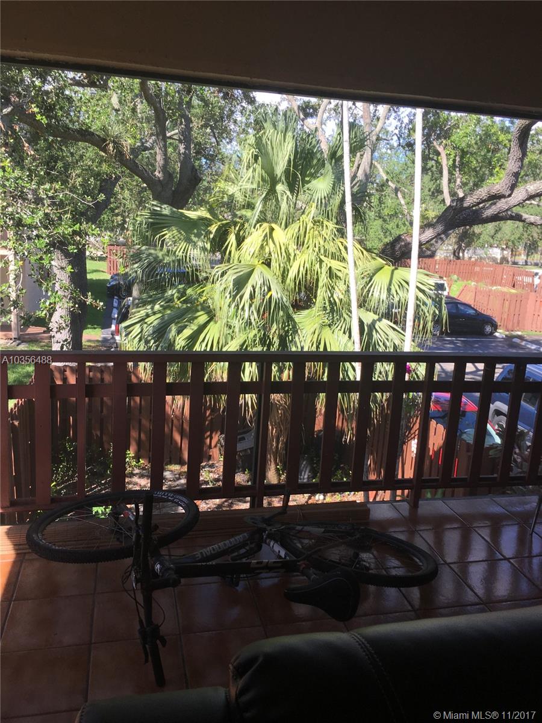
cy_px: 362
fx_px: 605
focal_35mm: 29
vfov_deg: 61.7
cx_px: 271
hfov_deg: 48.2
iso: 25
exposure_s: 1/250
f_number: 2.2
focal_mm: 4.15
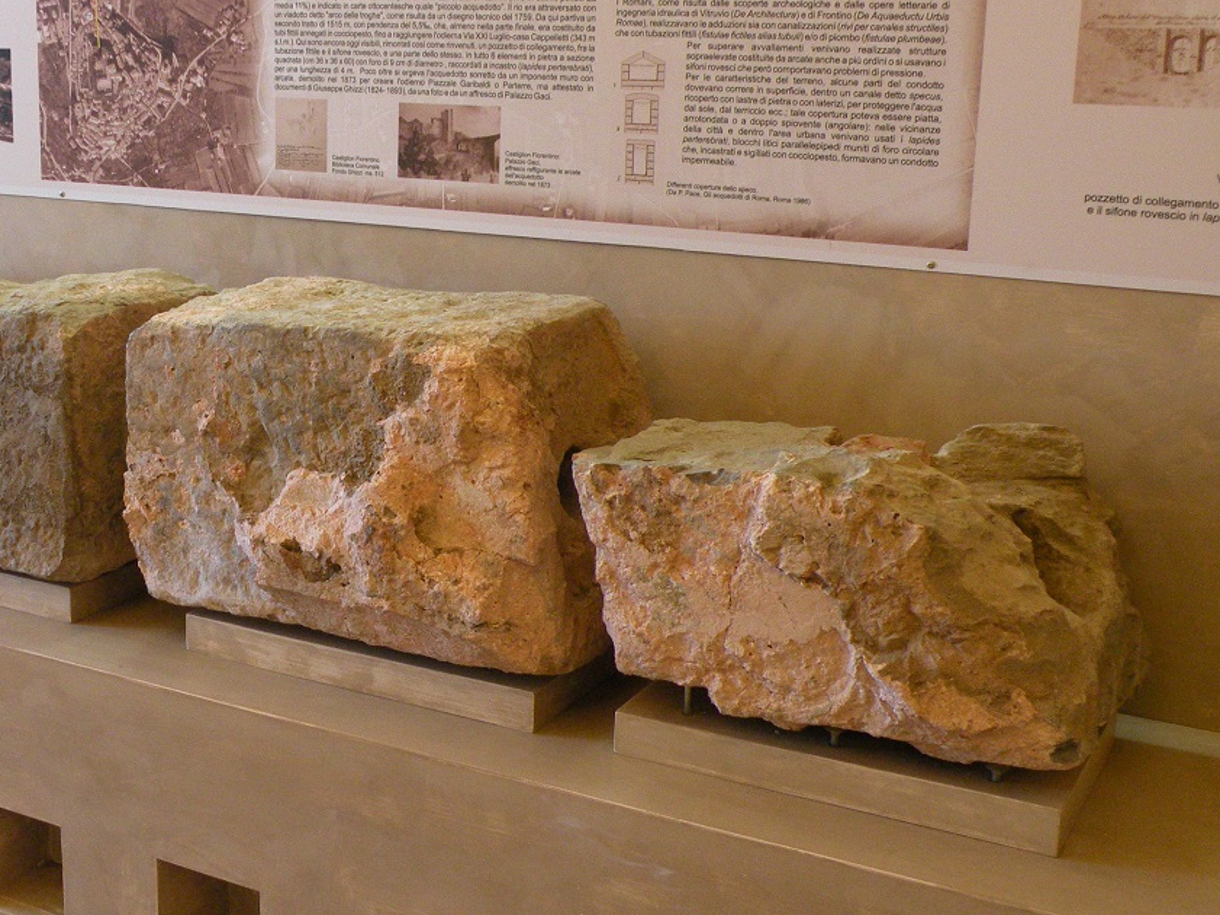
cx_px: 332
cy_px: 413
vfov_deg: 28.6
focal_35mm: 51
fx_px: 1798
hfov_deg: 36.8
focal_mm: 5.8
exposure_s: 1/61.7
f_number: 3.2
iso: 263
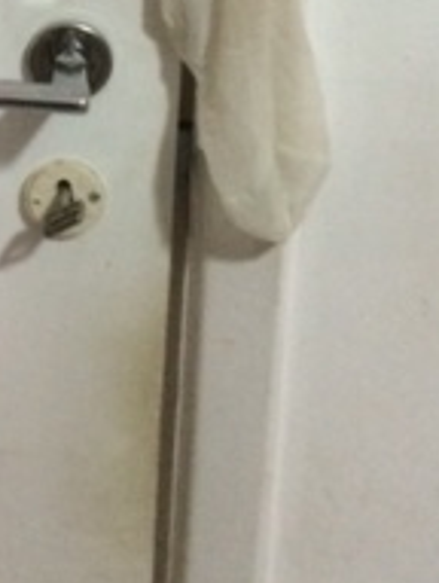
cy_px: -314
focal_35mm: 97
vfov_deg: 17.9
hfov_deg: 14.6
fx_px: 1635
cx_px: -155
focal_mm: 4.15
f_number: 2.2
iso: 320
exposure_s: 1/24
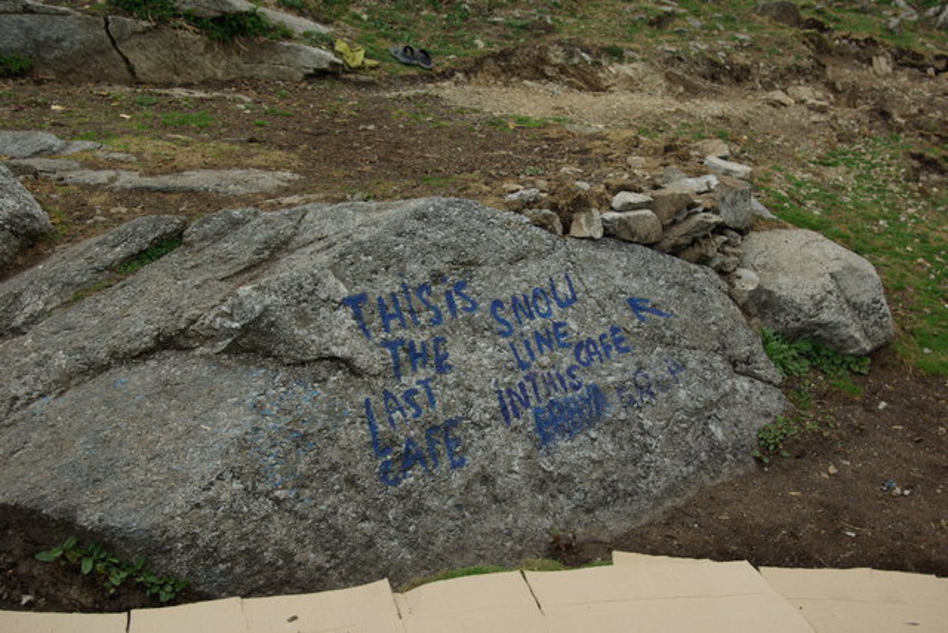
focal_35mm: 46
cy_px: 316
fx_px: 1225
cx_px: 474
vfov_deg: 29.0
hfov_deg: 42.3
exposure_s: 1/90
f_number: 5.6
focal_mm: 31
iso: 100
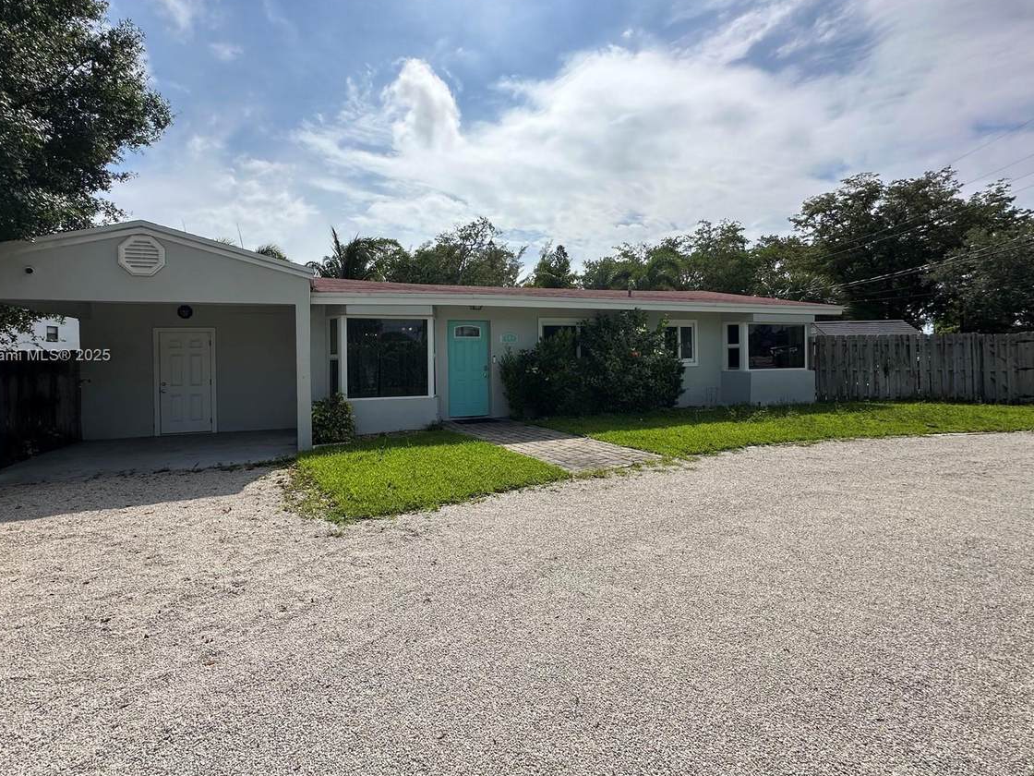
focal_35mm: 16
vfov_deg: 78.0
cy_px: 357
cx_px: 465
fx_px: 478
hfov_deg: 94.2
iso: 50
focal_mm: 2.22
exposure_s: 1/4292
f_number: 2.2
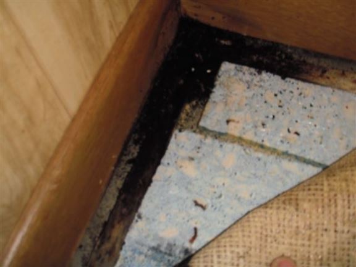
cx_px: 178
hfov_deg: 49.0
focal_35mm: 38
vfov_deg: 37.7
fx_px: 391
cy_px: 134
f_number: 3.5
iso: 125
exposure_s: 1/30
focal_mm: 6.7
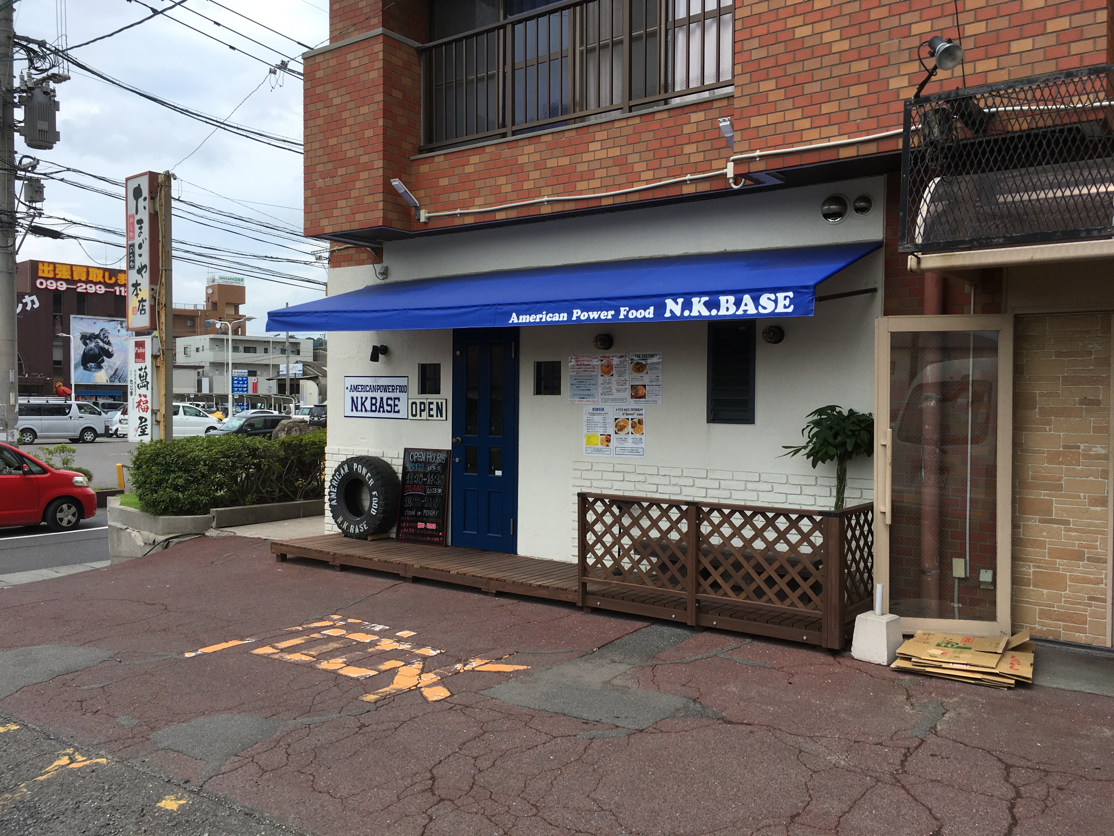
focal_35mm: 29
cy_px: 418
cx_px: 557
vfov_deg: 48.2
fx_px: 933
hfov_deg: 61.7
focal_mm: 4.15
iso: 25
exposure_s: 1/1374
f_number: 2.2
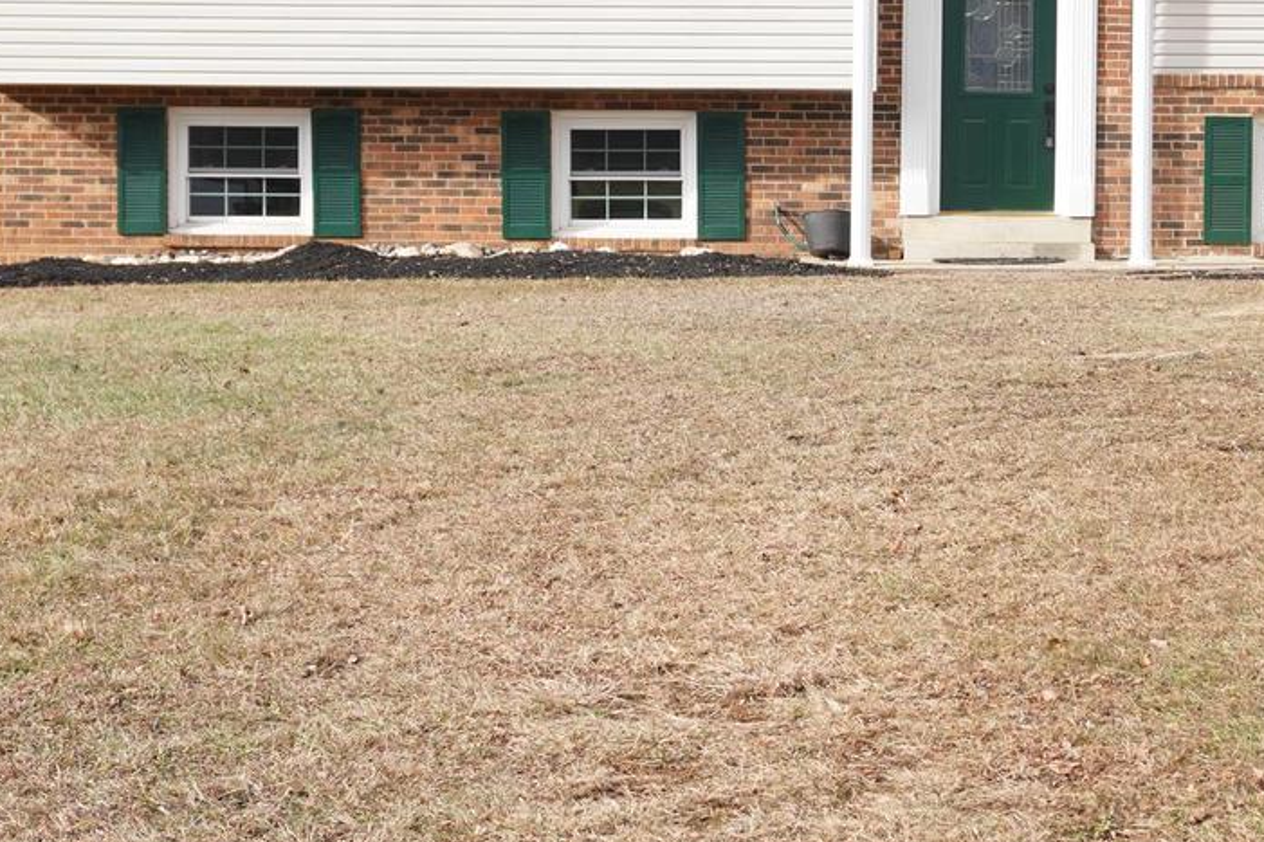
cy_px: 198
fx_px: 2597
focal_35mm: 74
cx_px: 911
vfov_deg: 18.3
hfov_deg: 27.1
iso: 125
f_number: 5
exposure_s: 1/320
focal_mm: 24
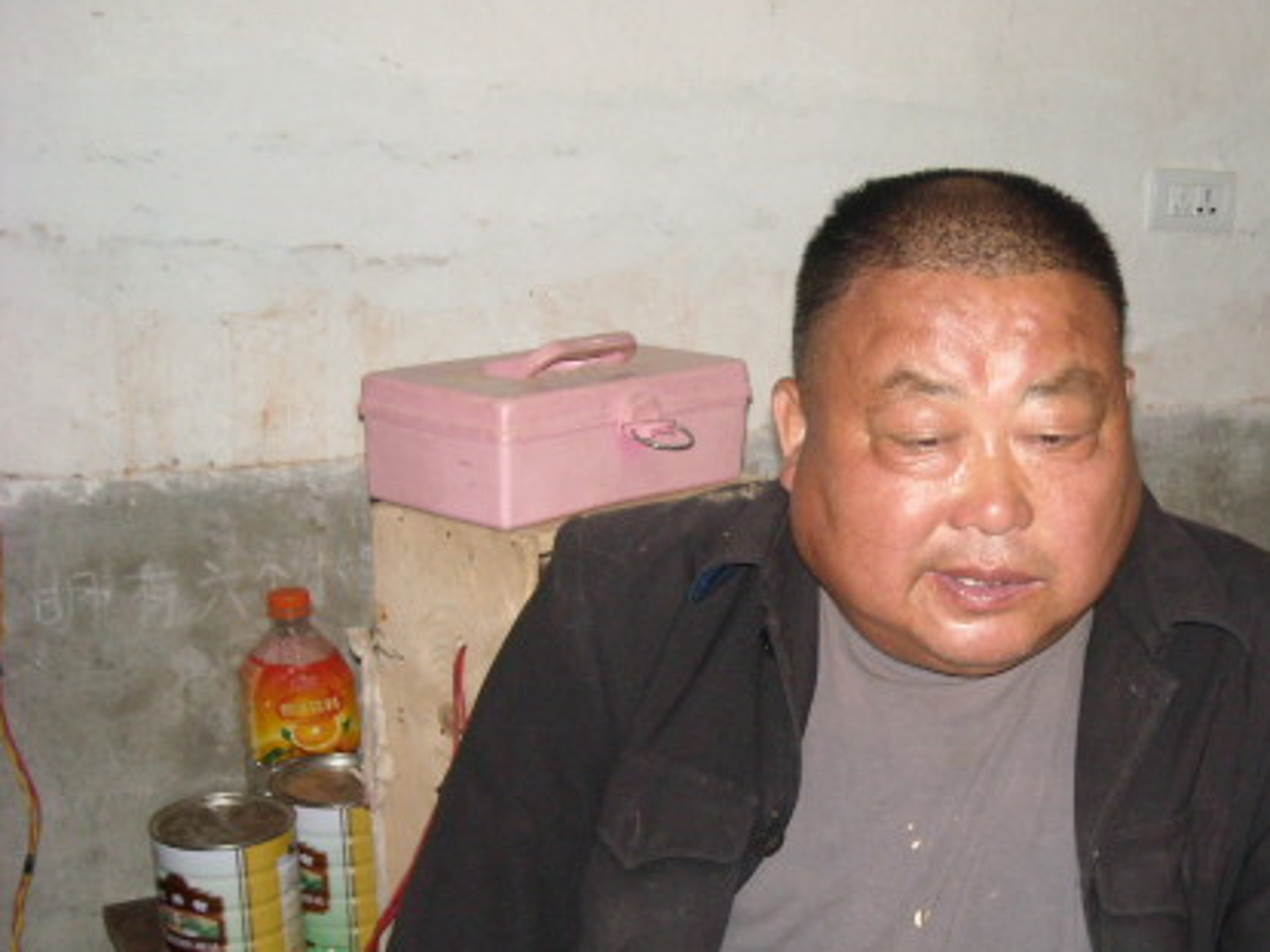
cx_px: 967
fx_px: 1981
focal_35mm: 54
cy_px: 649
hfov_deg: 34.7
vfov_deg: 26.8
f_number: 2.8
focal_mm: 5.7
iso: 200
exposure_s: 1/60
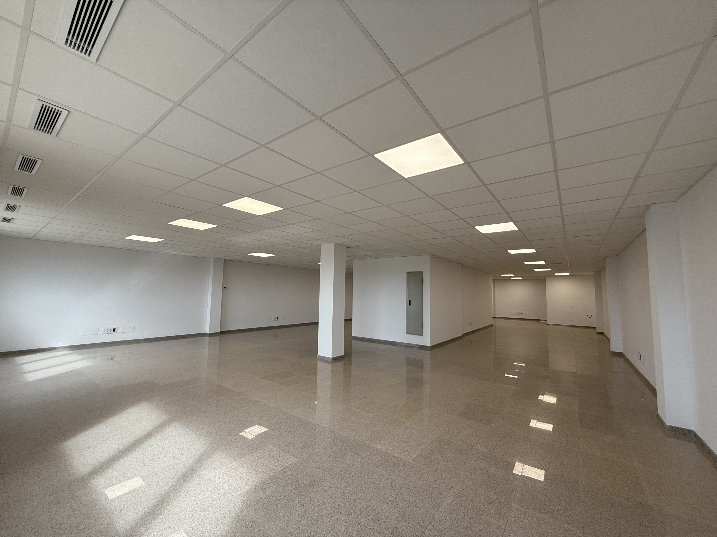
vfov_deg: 85.7
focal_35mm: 14
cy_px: 268
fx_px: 290
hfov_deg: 102.1
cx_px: 358
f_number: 2.2
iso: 64
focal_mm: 2.22
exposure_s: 1/102
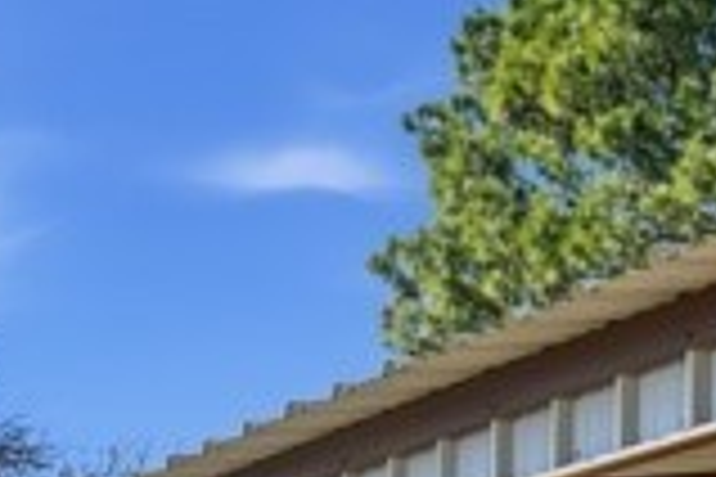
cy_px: 896
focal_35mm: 113
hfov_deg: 17.1
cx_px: 923
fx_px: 2247
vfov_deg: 11.2
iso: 250
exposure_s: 1/800
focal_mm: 20
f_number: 13
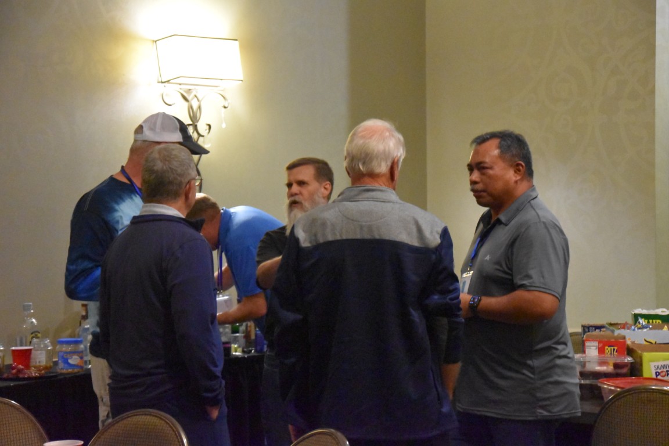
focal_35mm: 93
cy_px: 223
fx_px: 1728
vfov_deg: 14.7
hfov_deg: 21.9
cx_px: 334
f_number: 5.3
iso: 12800
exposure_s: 1/100
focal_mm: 62
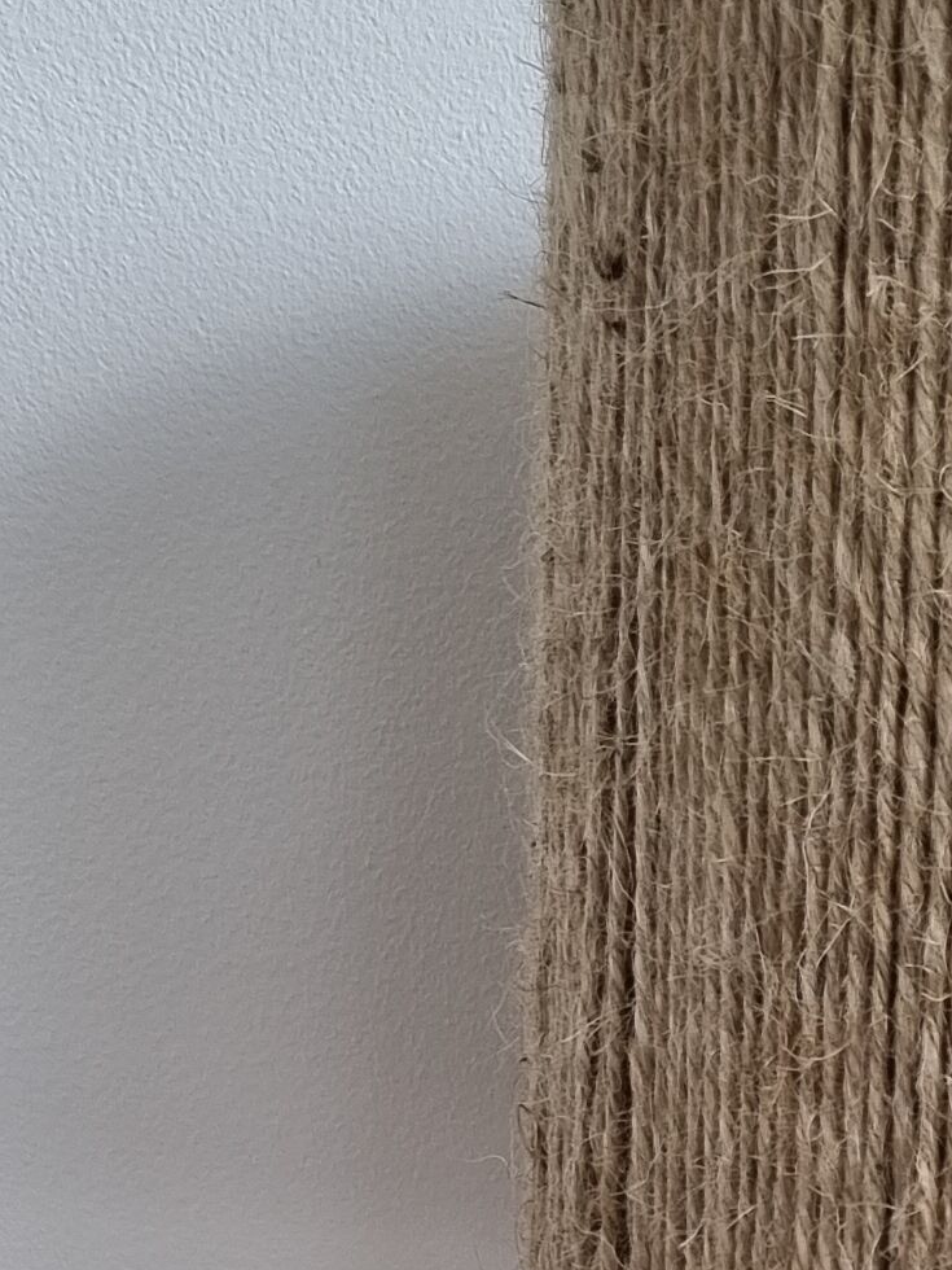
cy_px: 1842
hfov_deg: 13.8
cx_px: 777
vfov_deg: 16.8
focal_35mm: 107
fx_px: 3924
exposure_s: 1/100
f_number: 1.8
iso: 64
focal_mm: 5.4
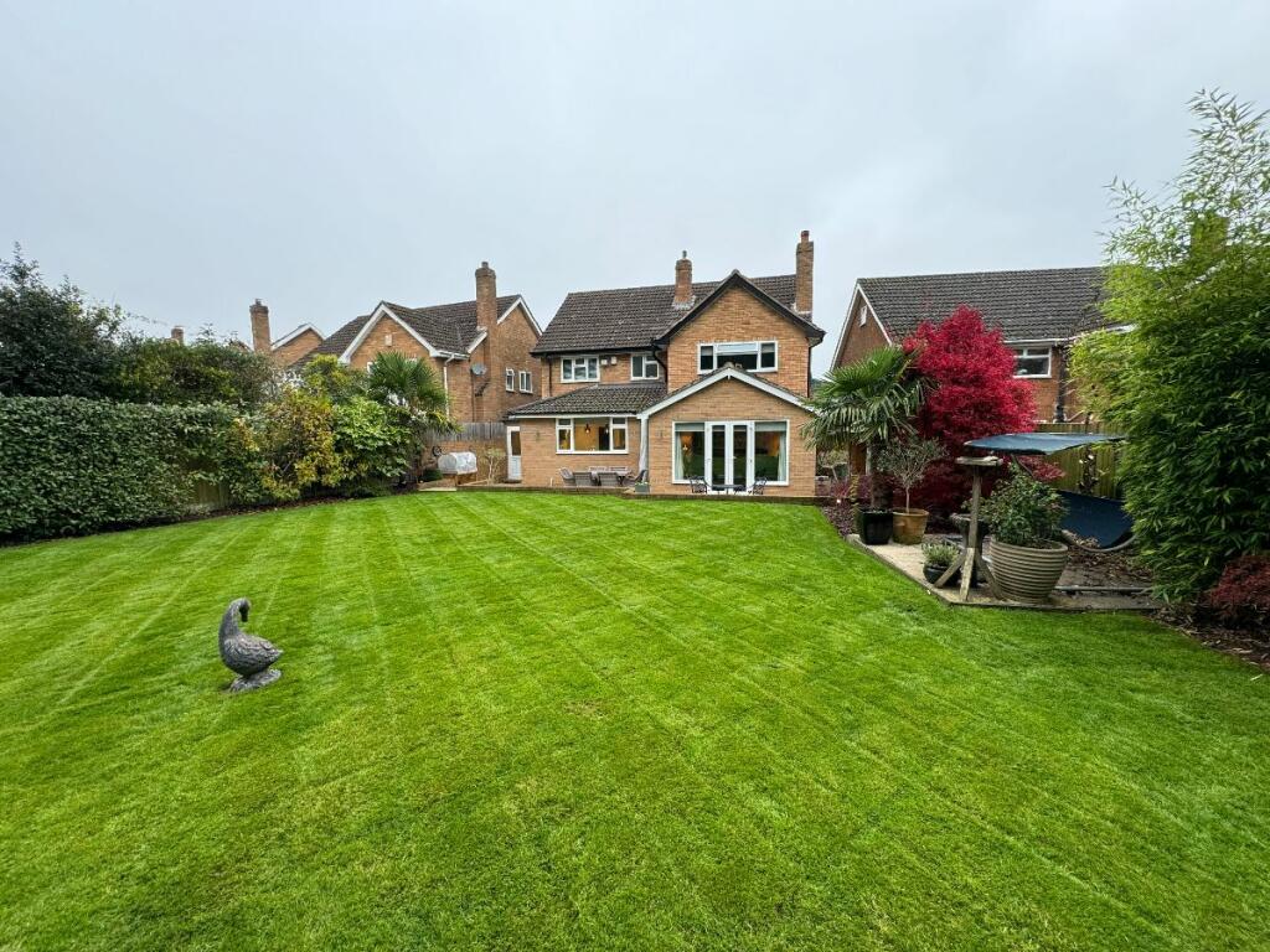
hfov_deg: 102.1
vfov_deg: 85.7
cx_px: 635
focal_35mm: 14
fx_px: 514
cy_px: 476
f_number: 2.2
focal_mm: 2.22
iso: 100
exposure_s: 1/99
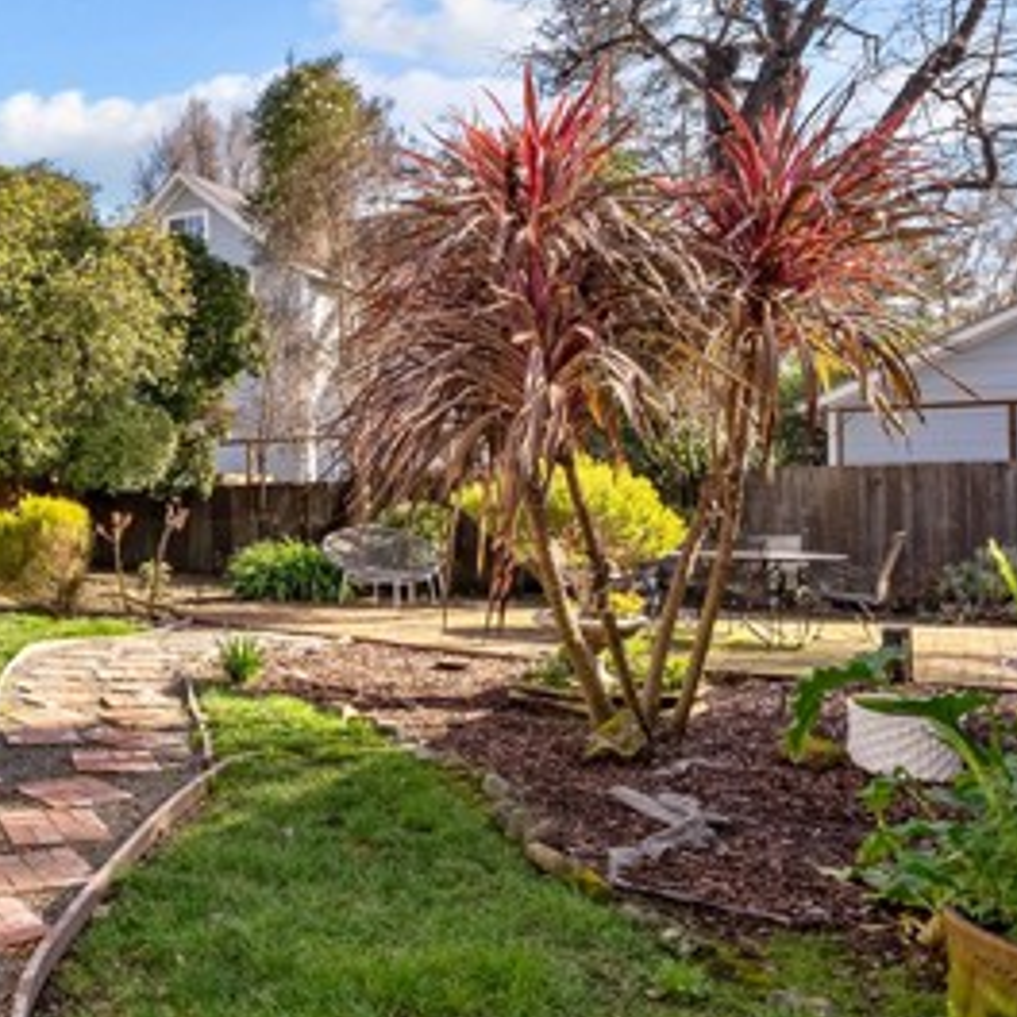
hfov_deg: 43.6
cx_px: 31
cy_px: 487
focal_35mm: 33
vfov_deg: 49.7
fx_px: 1097
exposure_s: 1/500
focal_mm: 16
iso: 250
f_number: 5.6
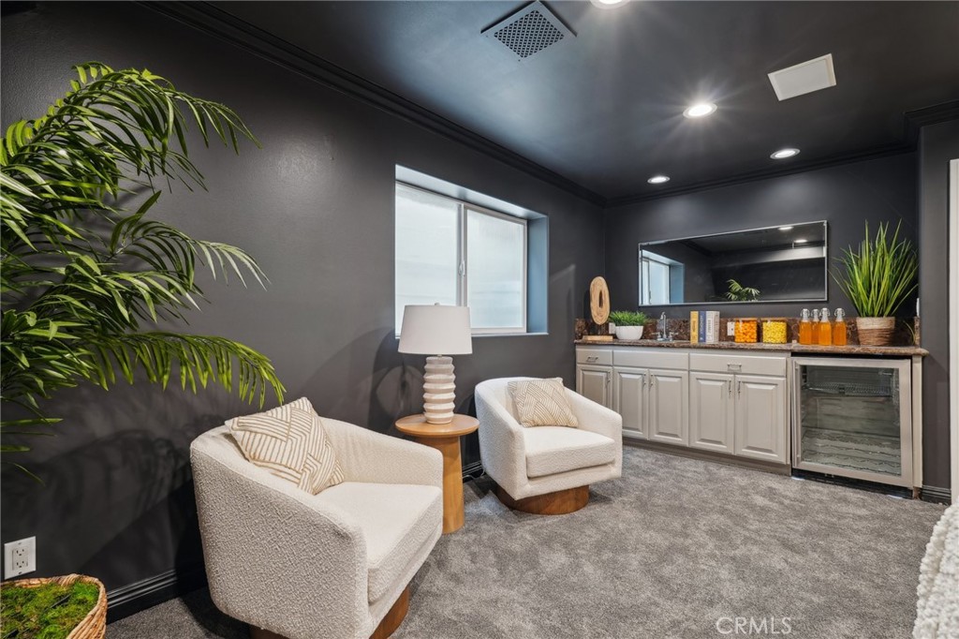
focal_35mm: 16
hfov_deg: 96.8
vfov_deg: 73.7
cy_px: 320
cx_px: 480
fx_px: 426
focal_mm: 16
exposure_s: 1/1.67
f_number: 8
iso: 400
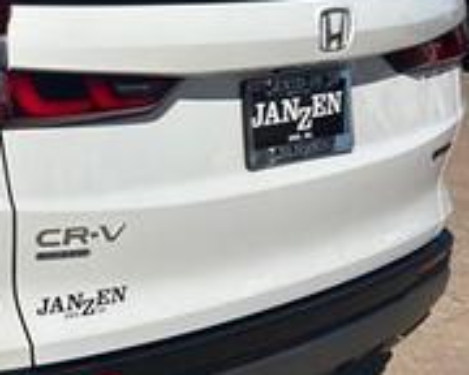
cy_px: 141
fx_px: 986
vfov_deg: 21.5
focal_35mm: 71
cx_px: -96
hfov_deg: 24.3
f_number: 1.5
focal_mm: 5.7
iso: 50
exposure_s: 1/11364
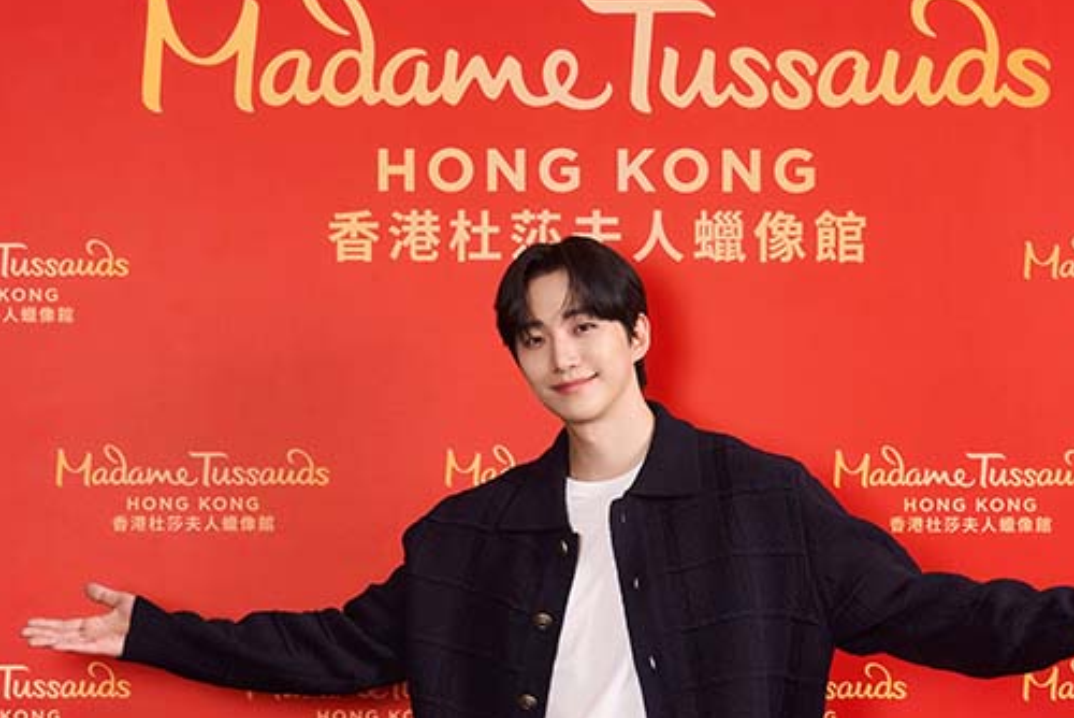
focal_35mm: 76
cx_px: 586
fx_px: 2269
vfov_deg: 17.8
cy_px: 586
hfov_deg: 26.6
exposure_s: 1/500
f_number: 4
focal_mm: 38
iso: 640
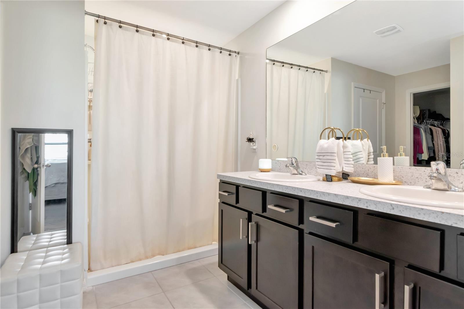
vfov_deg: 63.2
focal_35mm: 20
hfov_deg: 85.4
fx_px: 251
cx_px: 232
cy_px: 154
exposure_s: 1/20
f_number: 7.1
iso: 640
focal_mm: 13
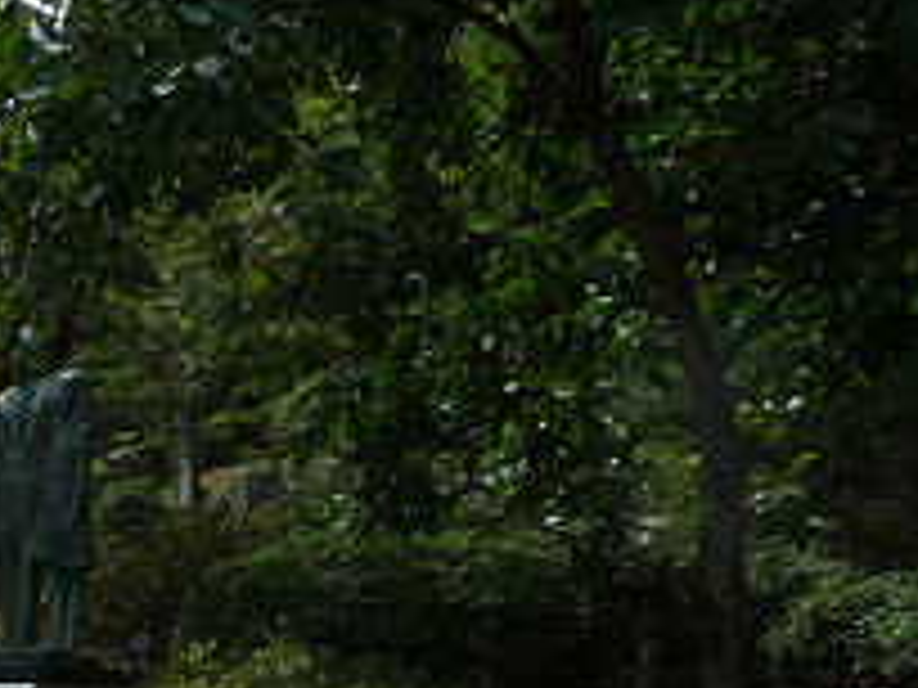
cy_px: 866
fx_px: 2122
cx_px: -308
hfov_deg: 21.8
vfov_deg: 17.4
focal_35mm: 80
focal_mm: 4.7
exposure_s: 1/800
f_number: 3.3
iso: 100
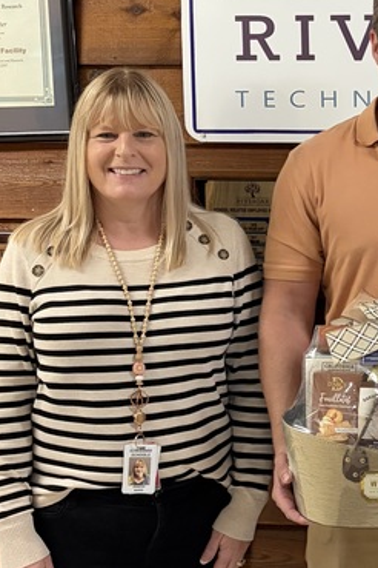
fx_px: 1181
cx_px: 487
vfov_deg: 27.0
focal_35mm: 75
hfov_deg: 17.1
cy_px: 236
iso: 500
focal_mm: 5.96
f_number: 1.6
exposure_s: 1/40
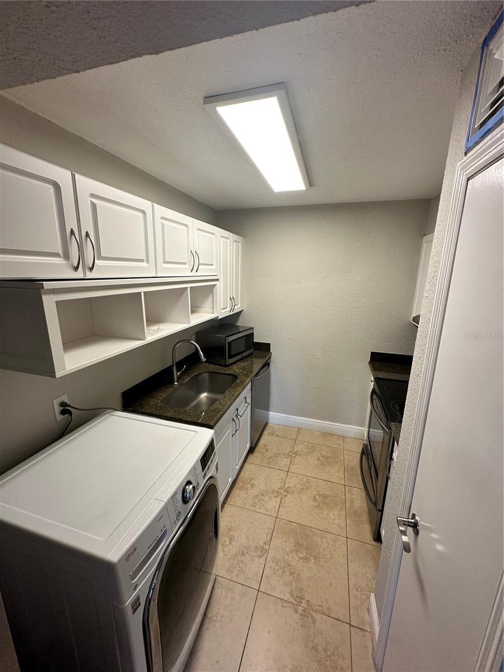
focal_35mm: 14
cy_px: 336
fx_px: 272
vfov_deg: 102.1
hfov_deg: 85.7
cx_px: 252
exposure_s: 1/120
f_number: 2.2
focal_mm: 2.22
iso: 200
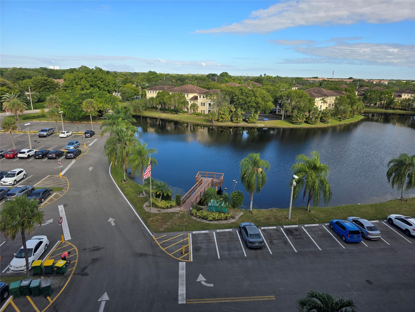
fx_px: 276
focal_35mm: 23
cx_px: 208
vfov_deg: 58.9
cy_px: 156
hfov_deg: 73.9
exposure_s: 1/445
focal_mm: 6.3
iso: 12
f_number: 1.7
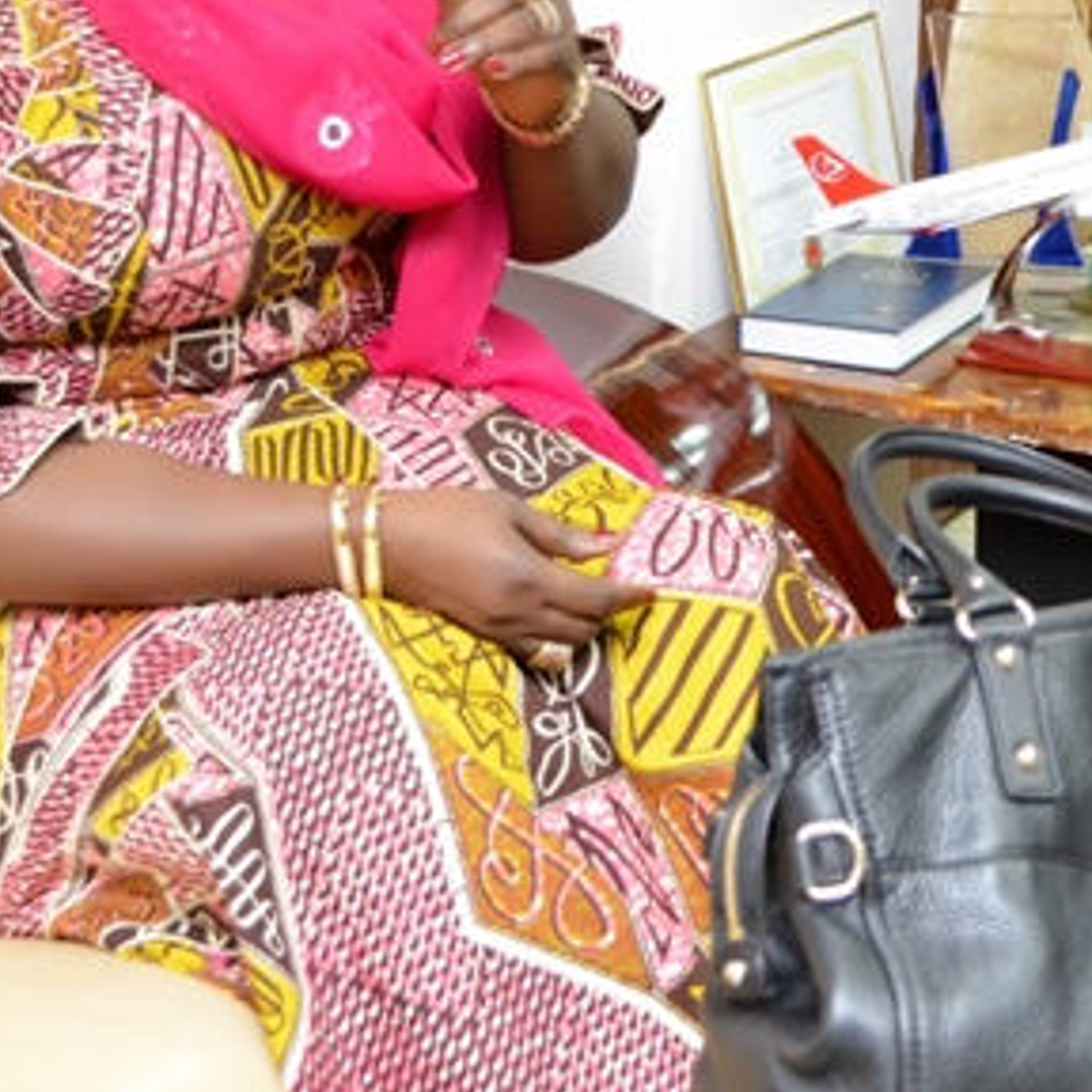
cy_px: 186
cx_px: 887
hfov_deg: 18.7
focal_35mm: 92
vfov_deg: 18.7
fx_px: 3284
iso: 2800
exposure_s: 1/60
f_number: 4.2
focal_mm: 26
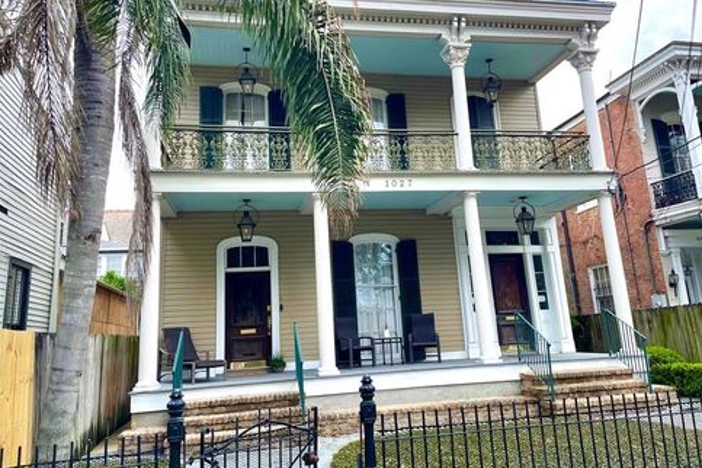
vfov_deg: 46.3
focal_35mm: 28
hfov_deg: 65.5
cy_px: 204
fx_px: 546
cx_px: 362
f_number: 1.6
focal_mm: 4.2
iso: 32
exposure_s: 1/1006
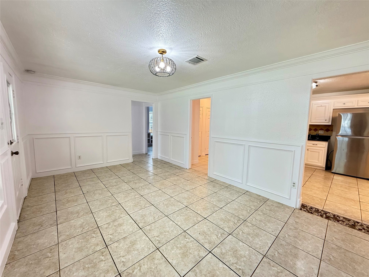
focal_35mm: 14
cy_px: 138
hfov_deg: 102.1
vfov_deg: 85.7
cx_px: 184
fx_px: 149
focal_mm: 2.22
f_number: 2.2
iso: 200
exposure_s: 1/60
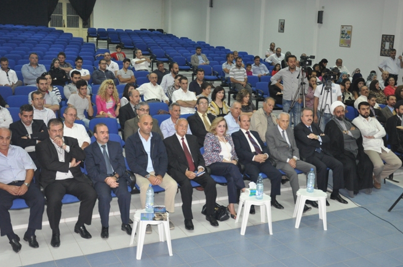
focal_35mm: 44
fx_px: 492
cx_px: 201
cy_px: 117
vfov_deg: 30.4
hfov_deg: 44.6
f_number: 4.5
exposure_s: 1/60
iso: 1000
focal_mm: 24
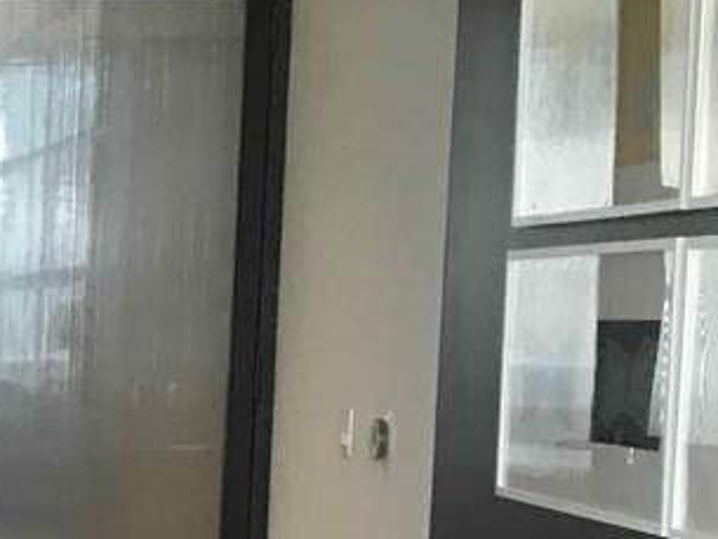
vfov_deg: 9.9
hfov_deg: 12.2
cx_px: -619
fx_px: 3050
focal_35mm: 147
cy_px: 673
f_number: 1.8
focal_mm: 3.99
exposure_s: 1/17
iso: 40
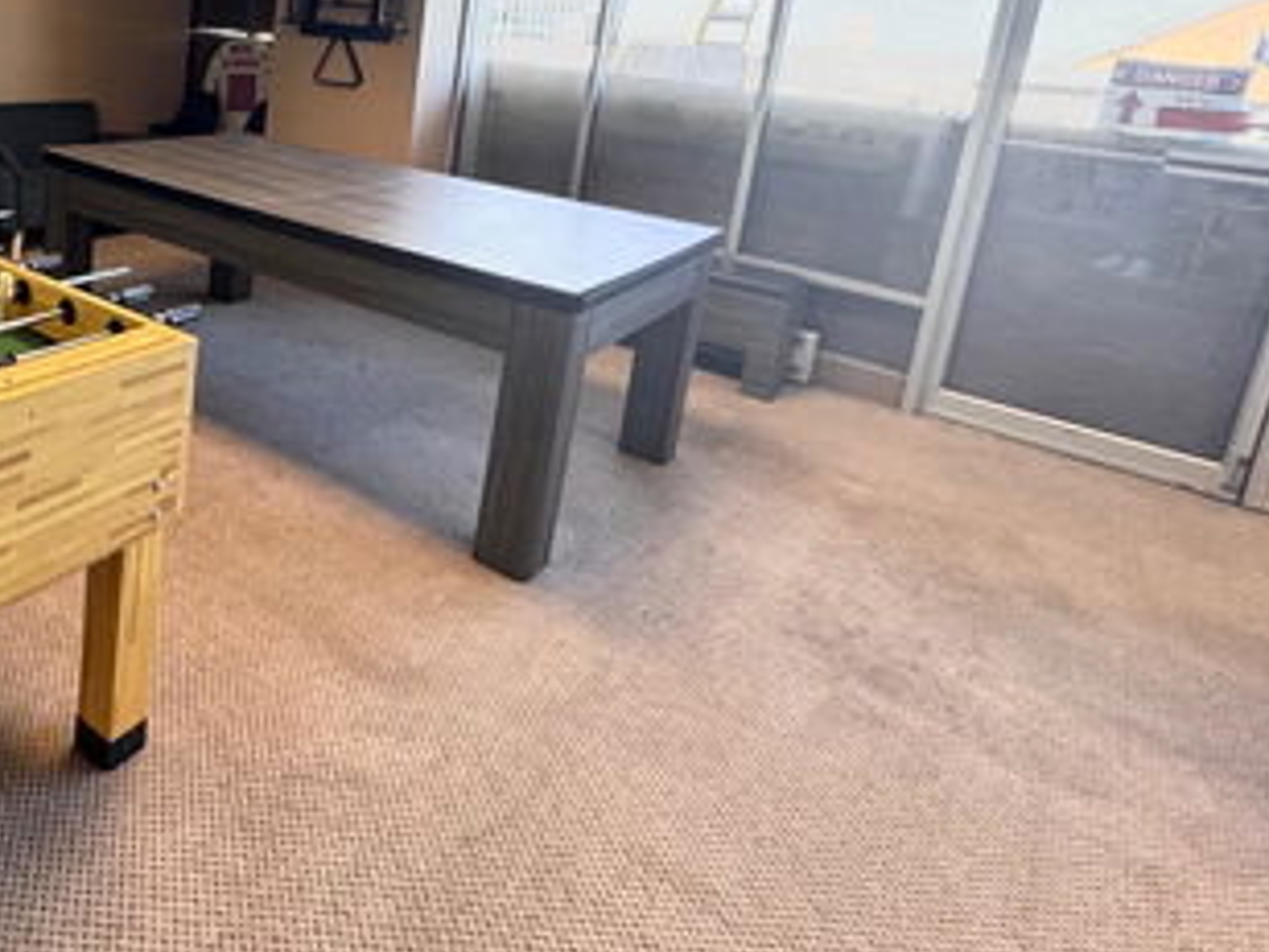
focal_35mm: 26
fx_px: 953
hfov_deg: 60.3
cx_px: 206
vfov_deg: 50.2
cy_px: 204
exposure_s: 1/60
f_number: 2.2
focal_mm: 2.22
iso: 200
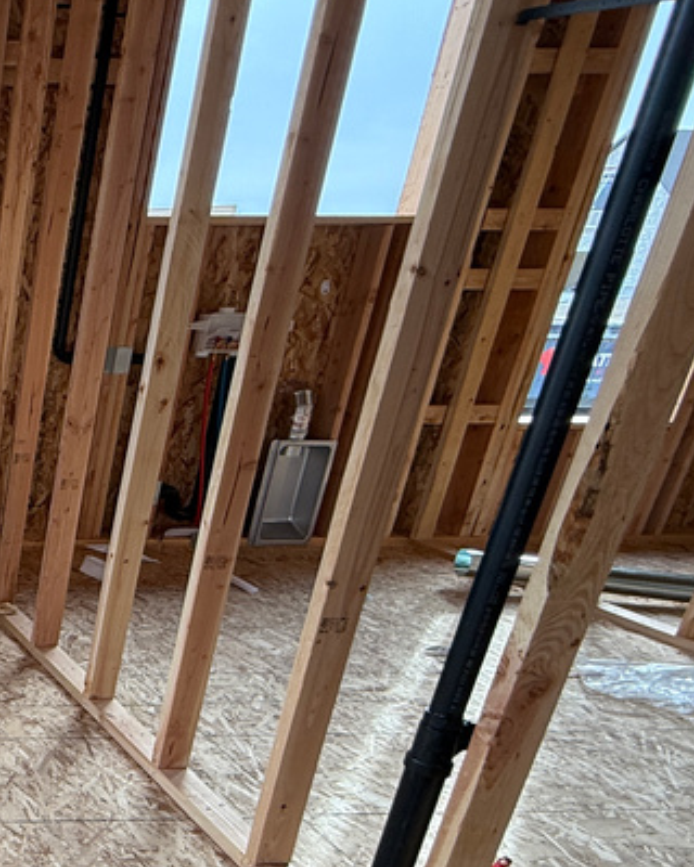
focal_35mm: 35
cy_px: 594
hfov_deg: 28.8
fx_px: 899
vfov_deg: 50.4
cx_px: -321
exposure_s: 1/99
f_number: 2.2
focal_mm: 2.22
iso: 80
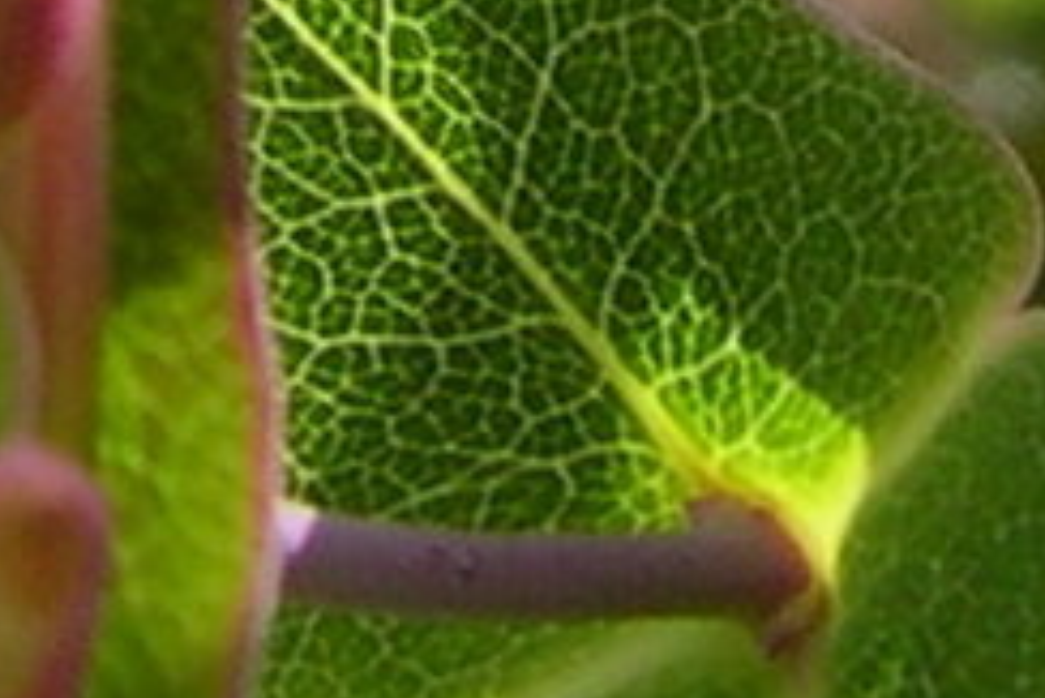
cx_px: 1366
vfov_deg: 4.7
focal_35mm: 275
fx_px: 7987
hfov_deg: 7.4
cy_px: -1839
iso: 100
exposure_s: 1/136
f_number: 7.6
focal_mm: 8
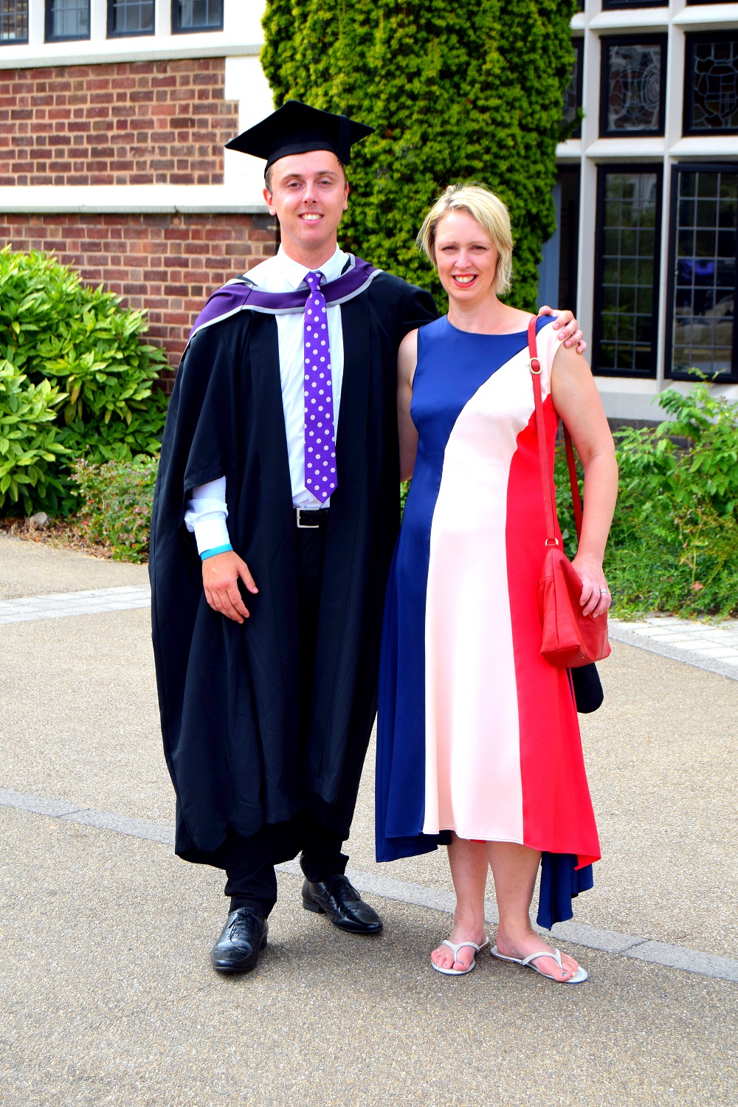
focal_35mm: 75
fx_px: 2306
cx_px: 369
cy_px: 554
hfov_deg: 18.2
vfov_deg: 27.0
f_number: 9
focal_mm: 50
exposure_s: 1/320
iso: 200
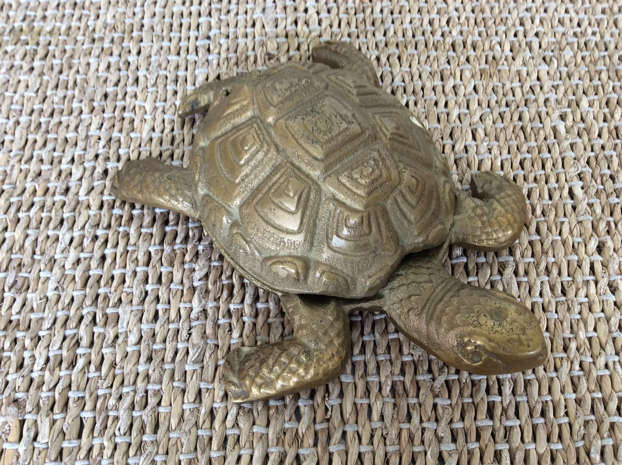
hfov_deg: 56.9
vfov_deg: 44.1
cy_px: 232
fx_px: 574
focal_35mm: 32
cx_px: 311
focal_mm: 3.3
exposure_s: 1/25
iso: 80
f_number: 2.4
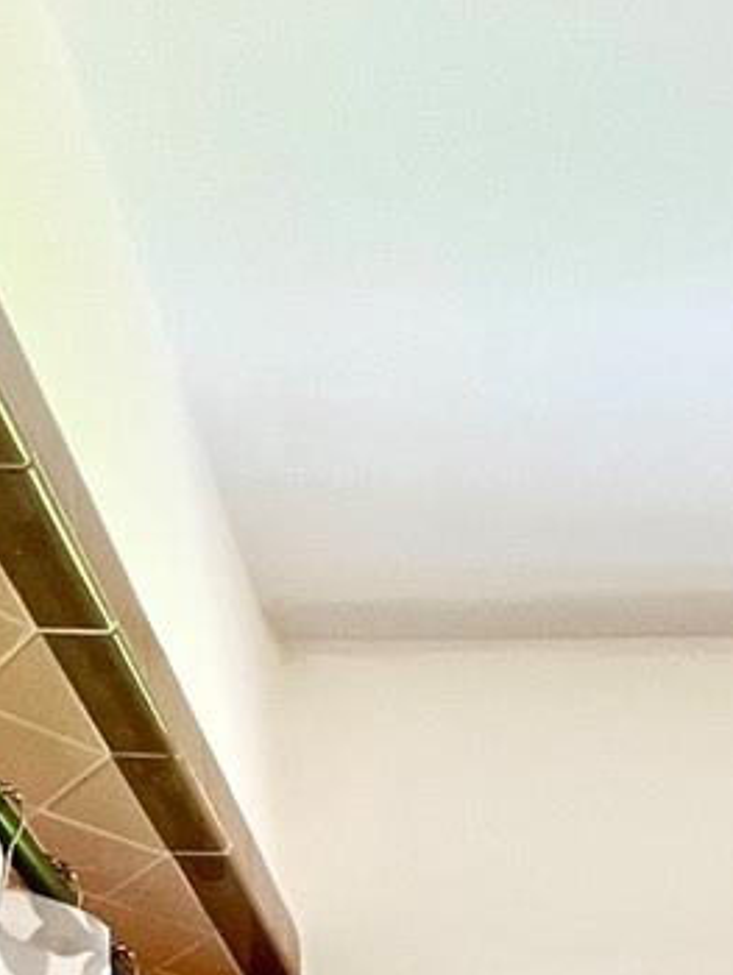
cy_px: 1892
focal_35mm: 57
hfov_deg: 25.0
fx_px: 1607
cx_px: 641
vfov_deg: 20.0
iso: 125
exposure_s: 1/120
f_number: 1.8
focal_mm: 1.57
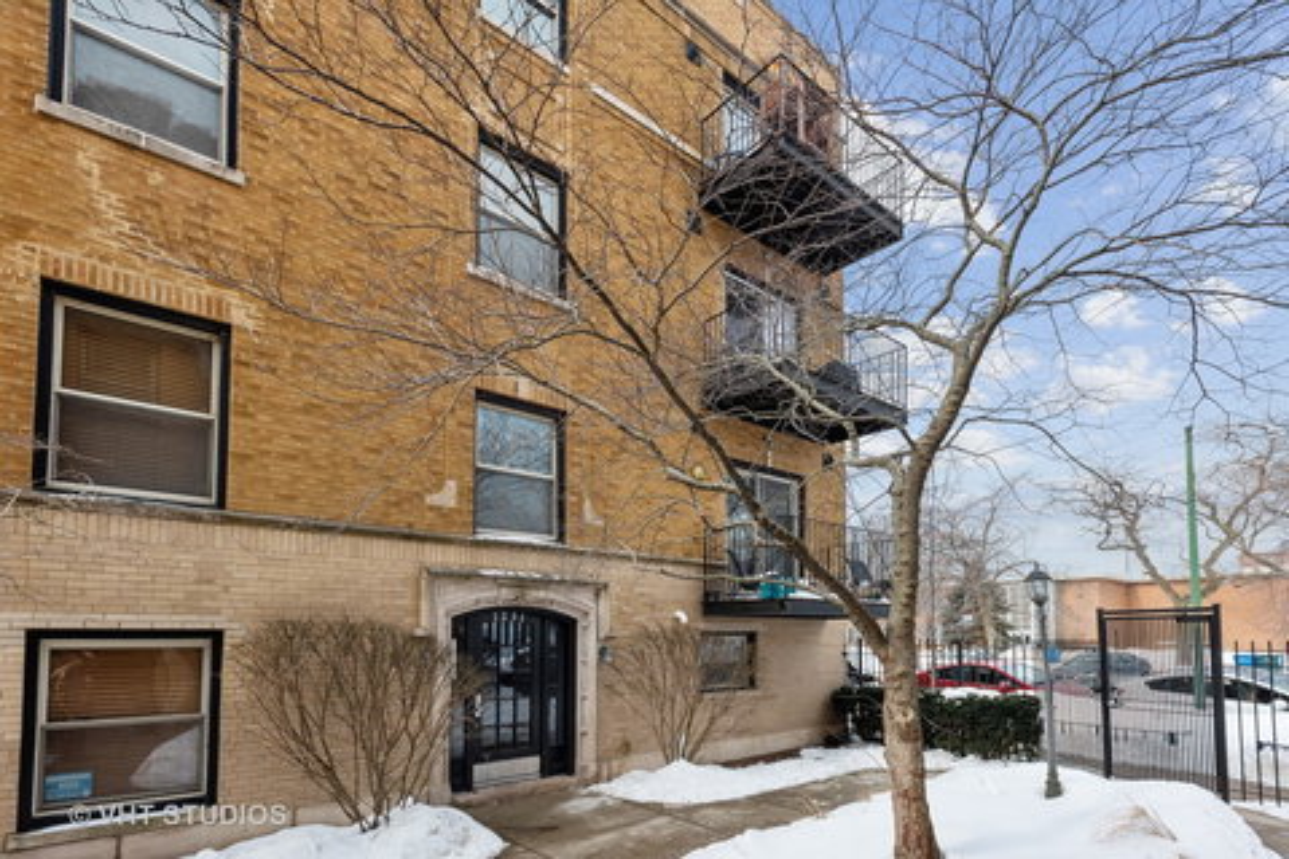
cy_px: 430
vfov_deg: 70.4
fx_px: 609
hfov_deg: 93.3
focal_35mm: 17
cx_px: 644
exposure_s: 1/800
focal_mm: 17
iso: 400
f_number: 8
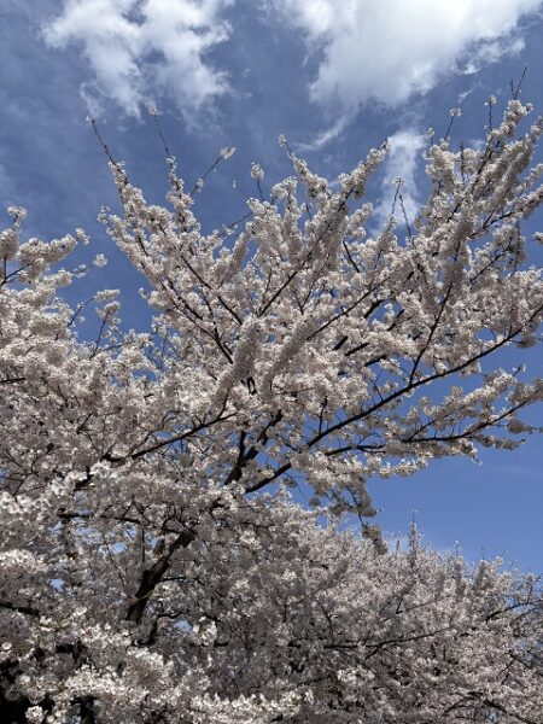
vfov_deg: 67.3
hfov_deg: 53.1
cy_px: 362
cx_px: 272
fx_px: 544
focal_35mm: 26
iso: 50
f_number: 1.6
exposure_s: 1/4255
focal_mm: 5.96
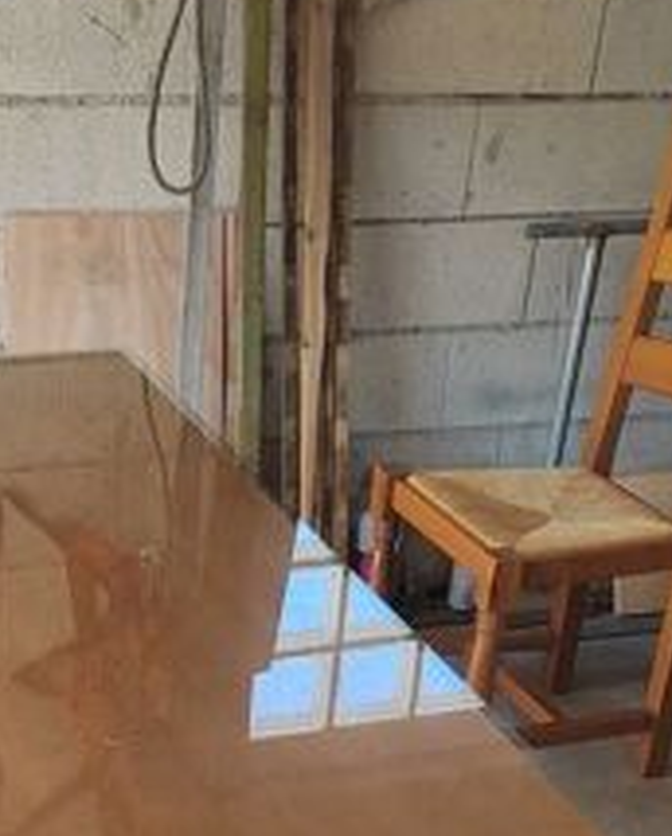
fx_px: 1661
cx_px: 141
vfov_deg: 25.9
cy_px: 941
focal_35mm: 67
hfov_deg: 22.6
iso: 107
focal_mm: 5.52
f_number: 1.9
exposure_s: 1/100
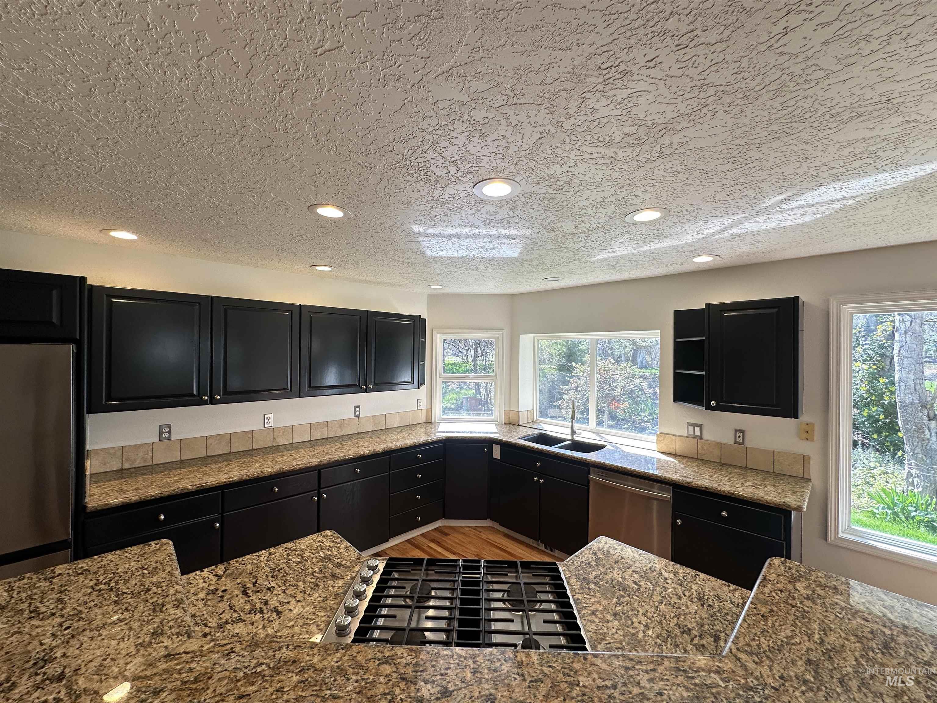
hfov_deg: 102.1
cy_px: 352
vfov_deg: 85.7
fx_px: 379
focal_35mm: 14
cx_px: 468
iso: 50
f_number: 2.2
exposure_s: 1/120
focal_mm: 2.22
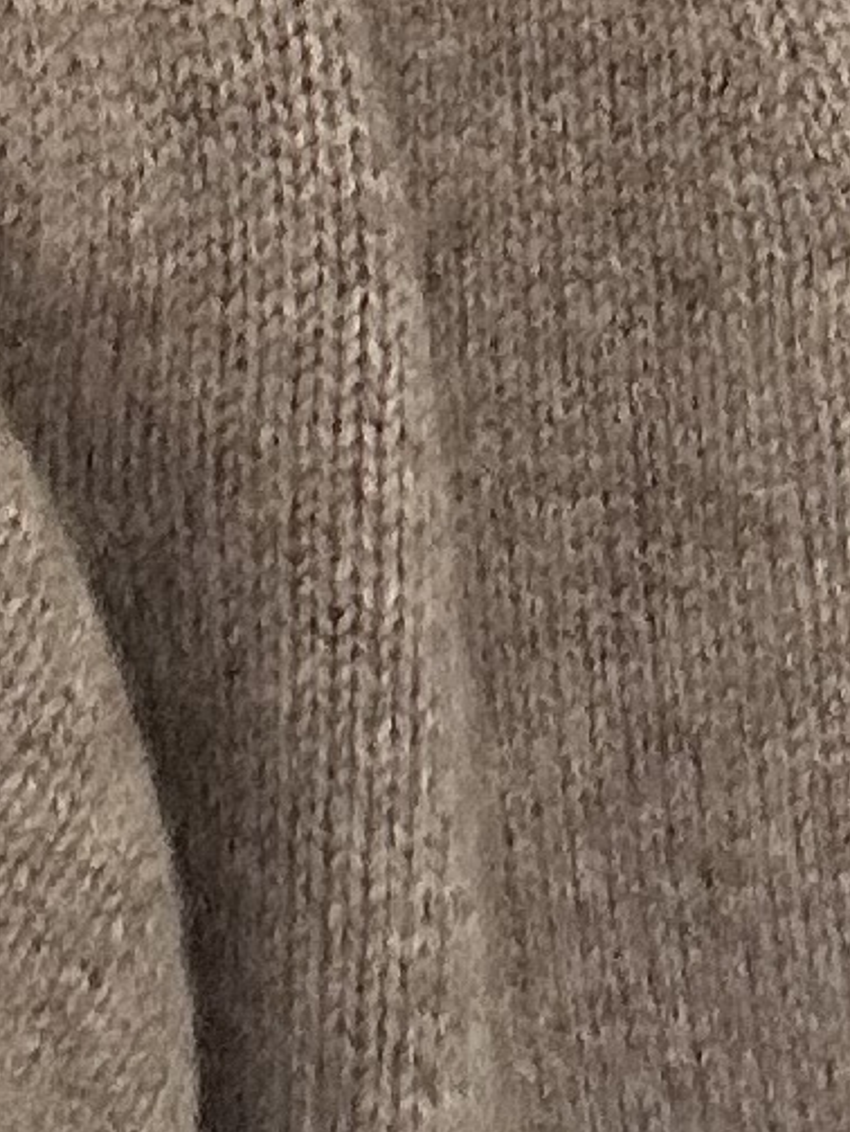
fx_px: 6017
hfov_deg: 8.1
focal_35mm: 184
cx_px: 454
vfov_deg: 9.0
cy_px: -2120
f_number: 1.9
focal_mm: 2.69
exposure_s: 1/60
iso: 100
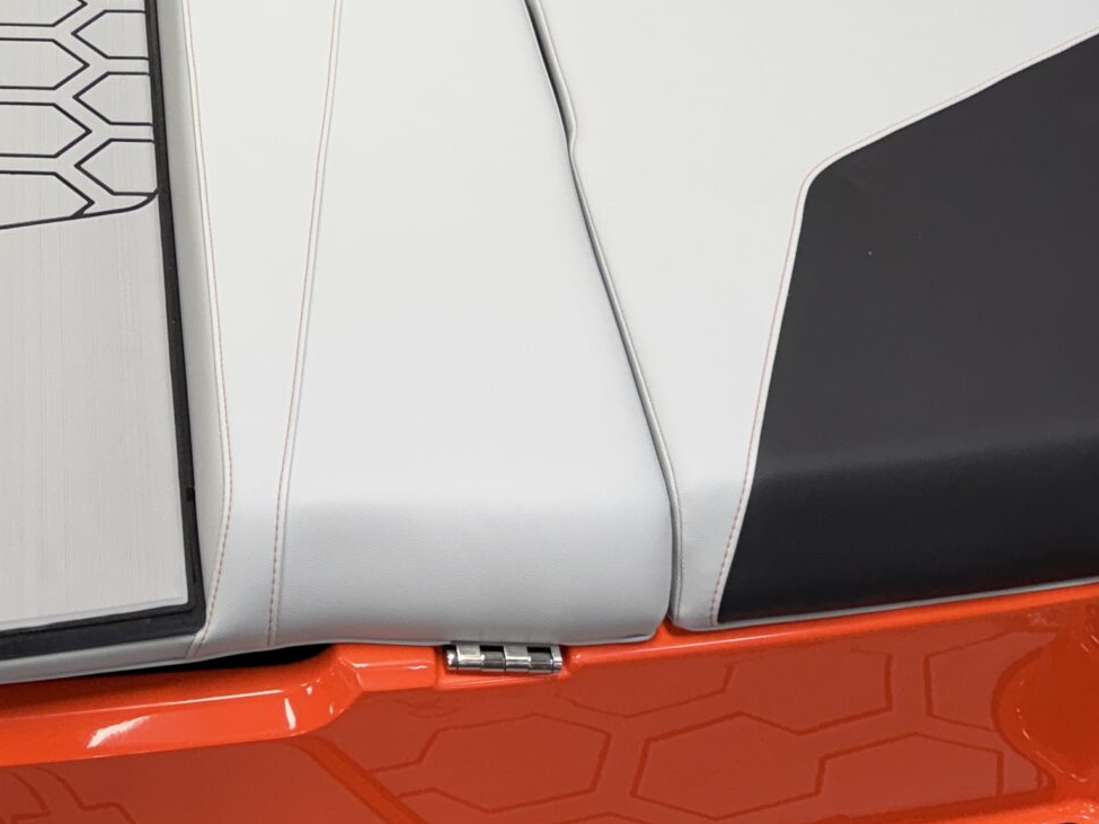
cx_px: -34
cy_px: -143
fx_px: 2000
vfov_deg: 21.7
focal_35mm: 63
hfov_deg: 28.6
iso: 100
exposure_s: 1/120
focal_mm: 6.76
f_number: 1.78
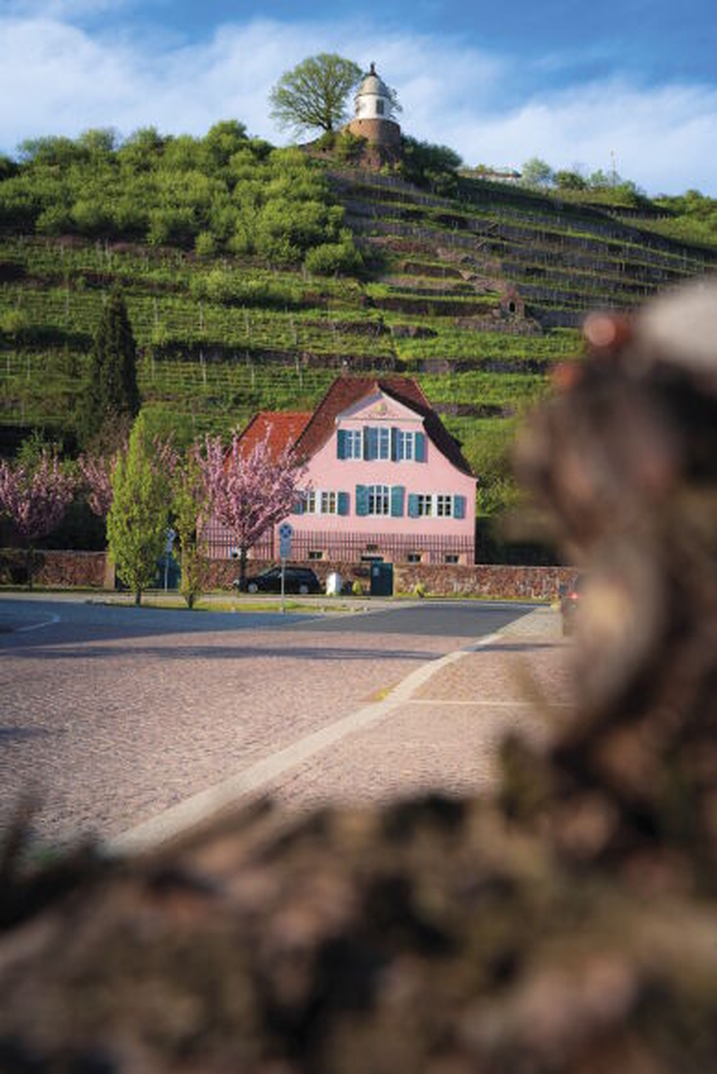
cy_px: 537
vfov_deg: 44.5
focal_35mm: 44
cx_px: 358
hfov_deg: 30.5
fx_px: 1314
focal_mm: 44
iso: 100
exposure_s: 1/125
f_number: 10
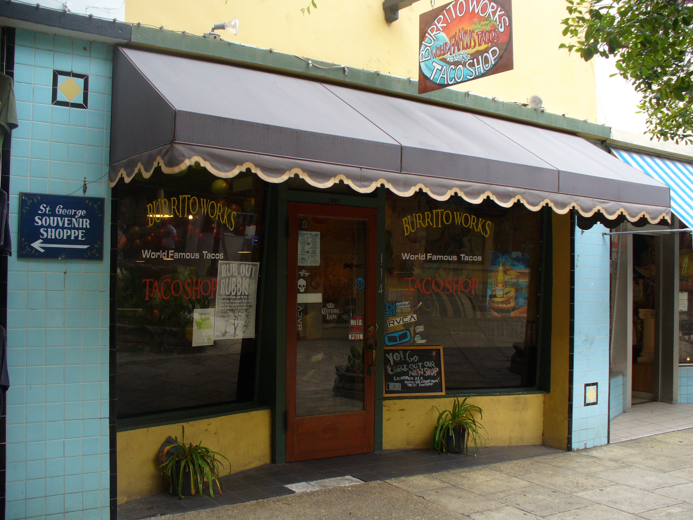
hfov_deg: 50.1
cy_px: 260
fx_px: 741
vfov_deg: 38.7
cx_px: 346
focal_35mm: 37
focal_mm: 6.1
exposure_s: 1/250
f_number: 2.8
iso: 80
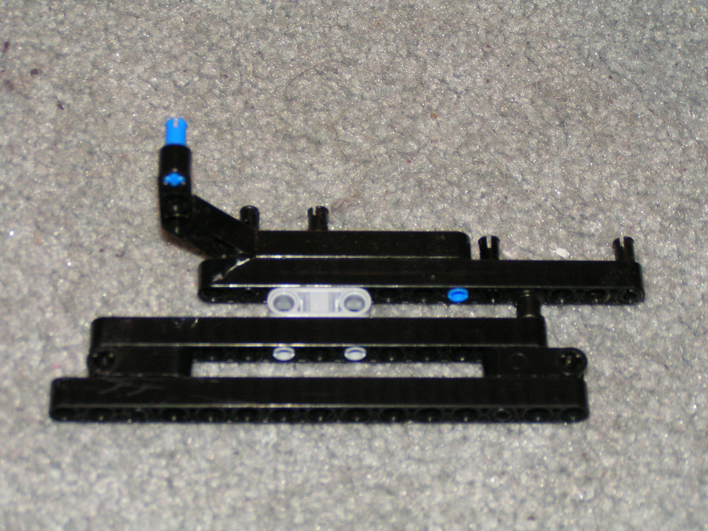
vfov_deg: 15.6
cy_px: 266
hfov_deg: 20.7
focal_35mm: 95
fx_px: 1943
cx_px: 354
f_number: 3.5
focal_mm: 14.5
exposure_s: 1/100
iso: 200
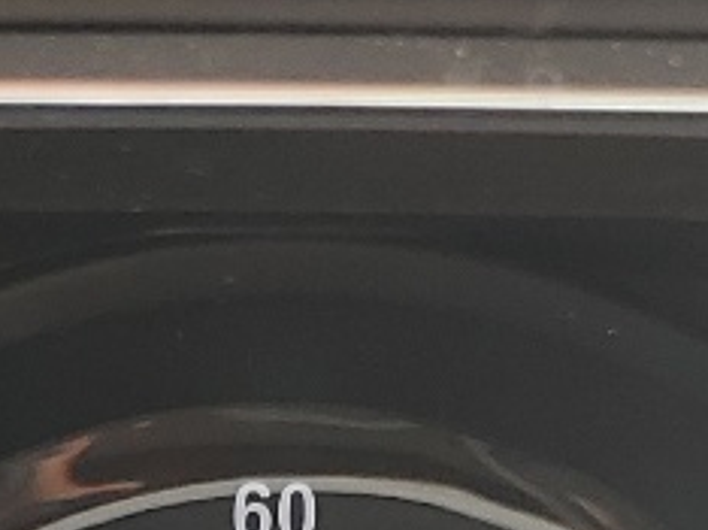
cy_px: 833
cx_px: 281
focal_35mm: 178
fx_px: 3637
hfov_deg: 11.1
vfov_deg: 8.1
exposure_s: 1/133
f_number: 1.5
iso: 50
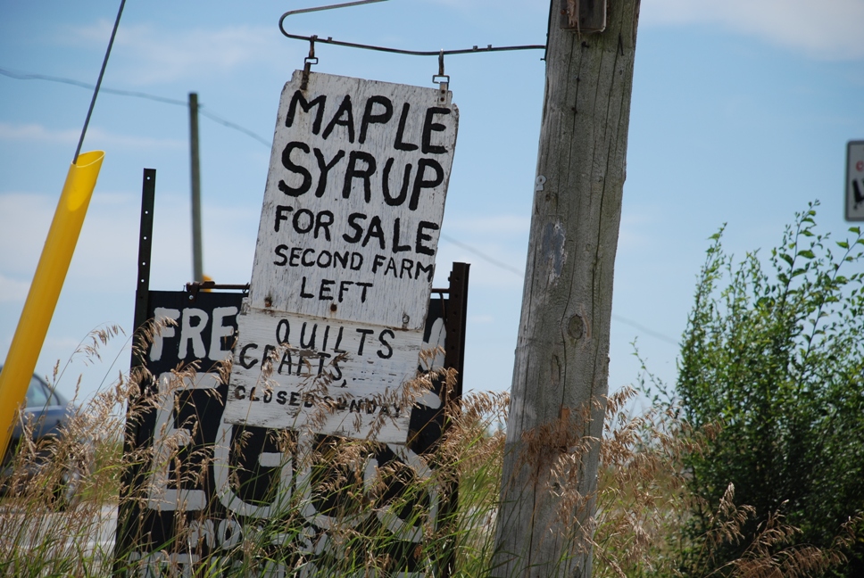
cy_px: 289
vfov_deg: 8.2
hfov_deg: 12.2
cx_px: 432
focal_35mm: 168
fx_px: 4037
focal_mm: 112
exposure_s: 1/500
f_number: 5.6
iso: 100
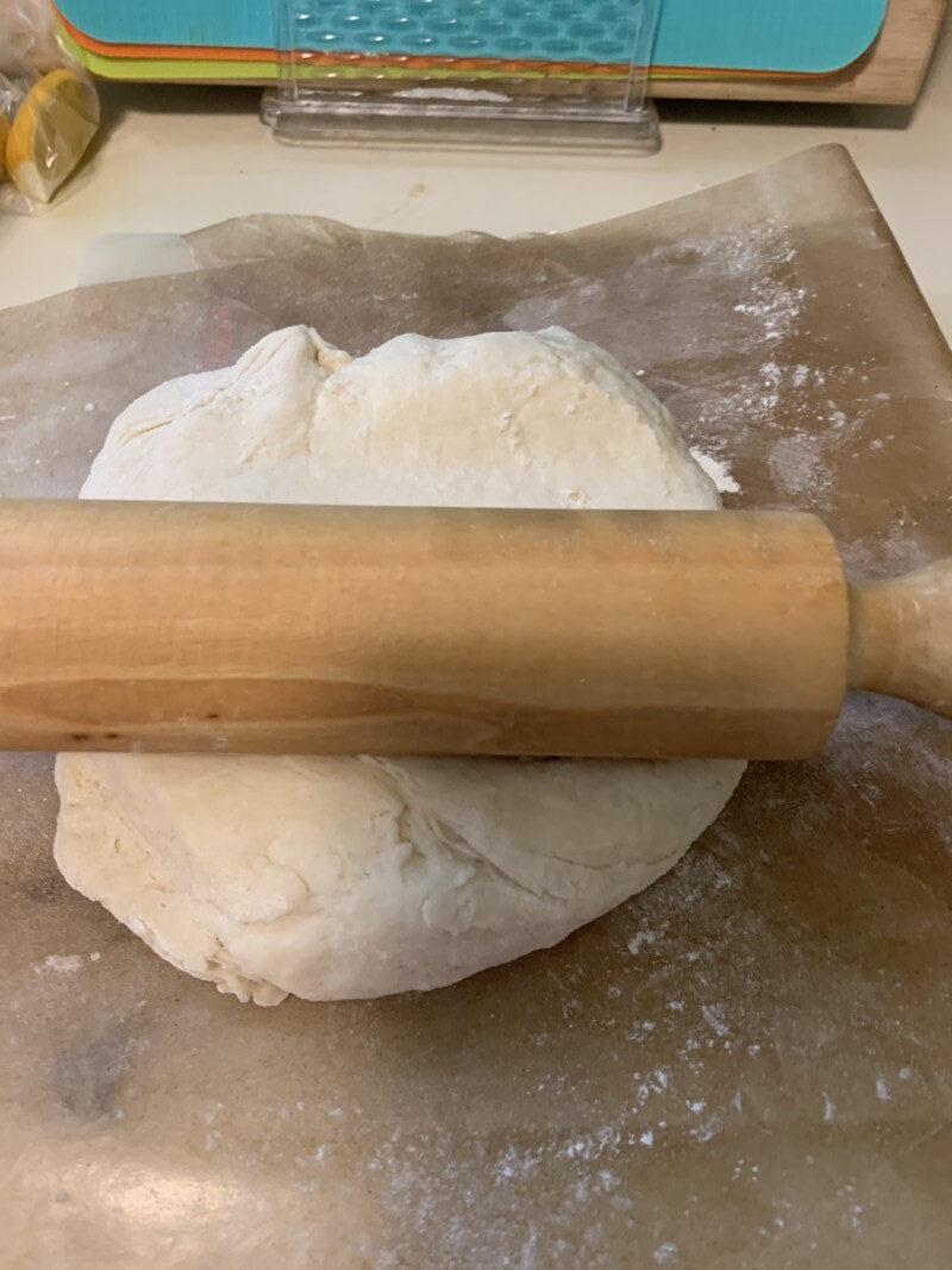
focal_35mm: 26
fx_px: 954
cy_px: 635
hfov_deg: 53.1
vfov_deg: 67.3
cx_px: 476
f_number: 1.8
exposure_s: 1/60
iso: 160
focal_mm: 4.25
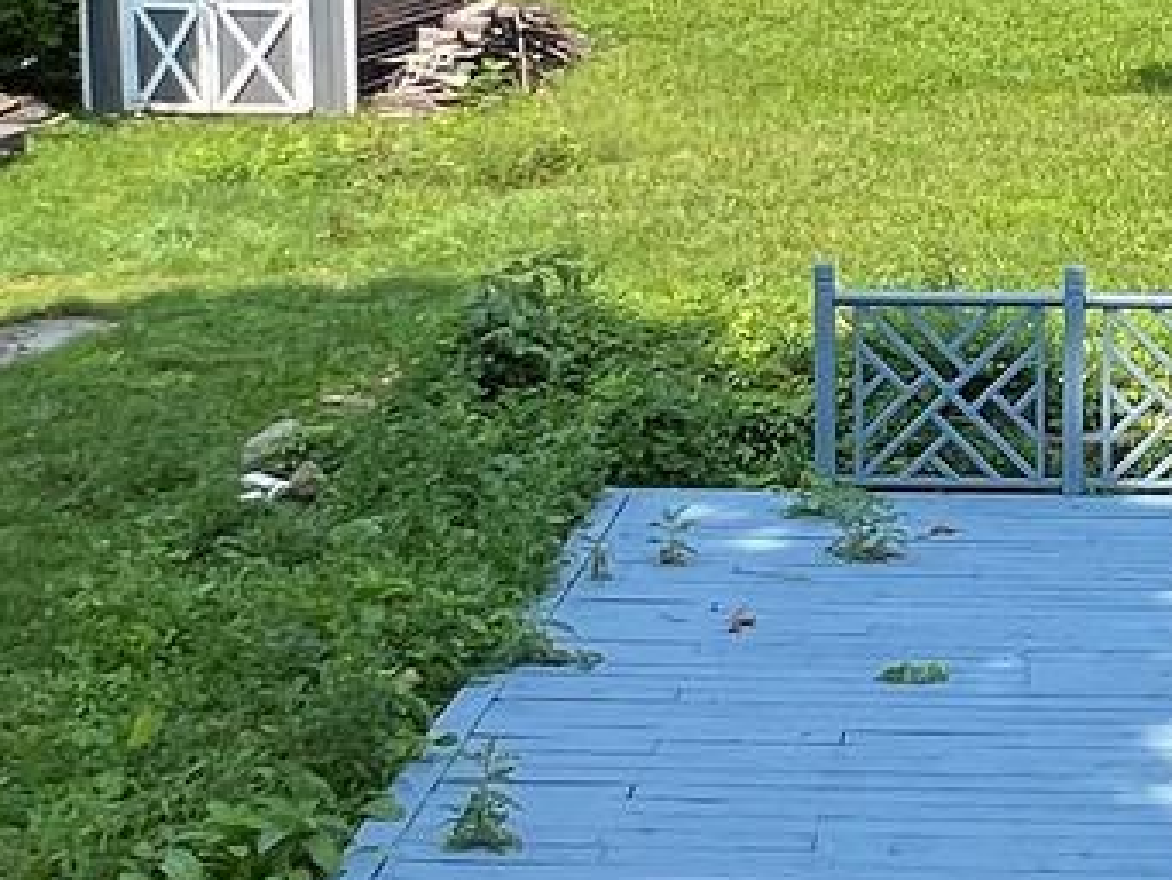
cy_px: 265
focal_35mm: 78
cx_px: 1086
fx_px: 2642
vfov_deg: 18.8
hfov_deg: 24.2
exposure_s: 1/853
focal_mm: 1.57
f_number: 1.8
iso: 32
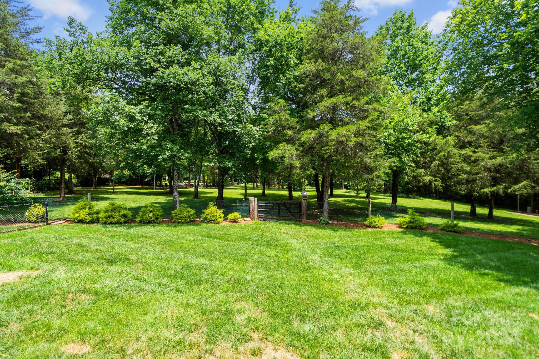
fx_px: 240
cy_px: 180
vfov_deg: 73.7
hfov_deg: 96.7
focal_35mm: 16
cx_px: 270
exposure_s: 1/80
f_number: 5.6
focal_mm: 16
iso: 100
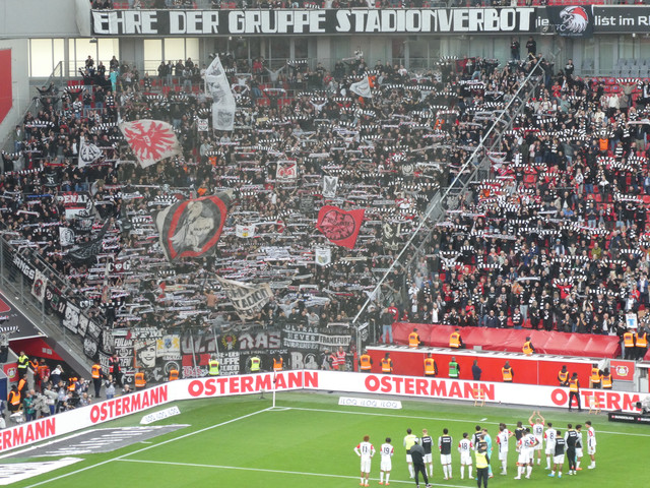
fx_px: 2535
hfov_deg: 14.6
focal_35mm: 135
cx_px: 325
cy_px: 244
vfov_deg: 11.0
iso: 320
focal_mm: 24.2
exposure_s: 1/80
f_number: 5.3
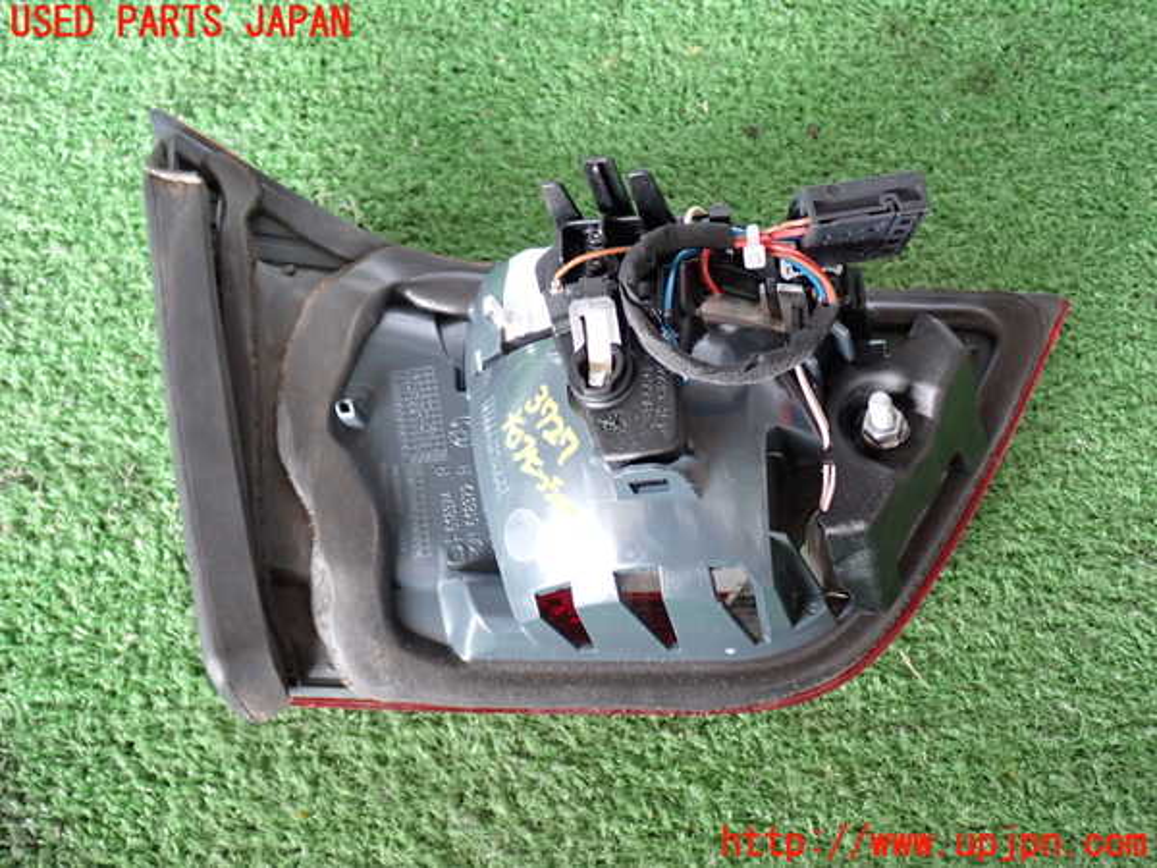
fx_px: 1370
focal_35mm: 41
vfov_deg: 35.1
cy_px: 434
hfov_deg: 45.8
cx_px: 578
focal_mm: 7.31
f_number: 2.8
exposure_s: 1/40
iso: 500
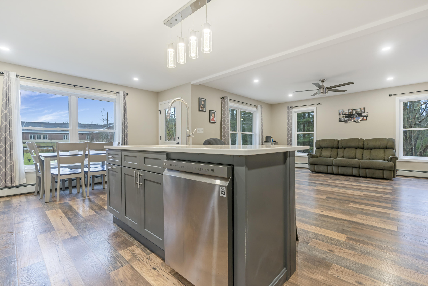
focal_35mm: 16
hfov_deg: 96.7
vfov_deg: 73.8
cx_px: 214
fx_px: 190
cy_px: 143
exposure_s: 1/10
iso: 800
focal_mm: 16
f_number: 8
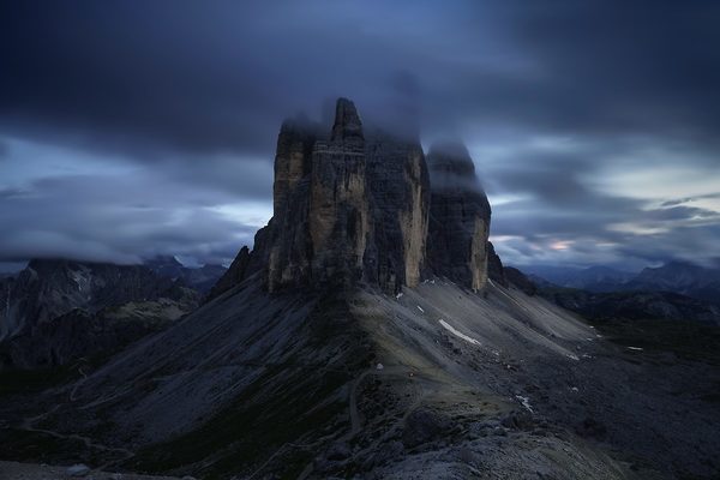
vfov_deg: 59.5
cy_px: 240
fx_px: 420
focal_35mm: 21
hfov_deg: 81.2
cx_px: 360
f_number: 8
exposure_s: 25
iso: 100
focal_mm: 21
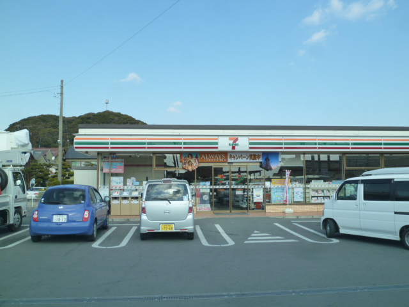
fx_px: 390
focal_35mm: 33
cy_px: 154
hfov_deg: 55.4
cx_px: 204
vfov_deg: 42.9
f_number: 4
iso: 125
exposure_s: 1/320
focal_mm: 5.8
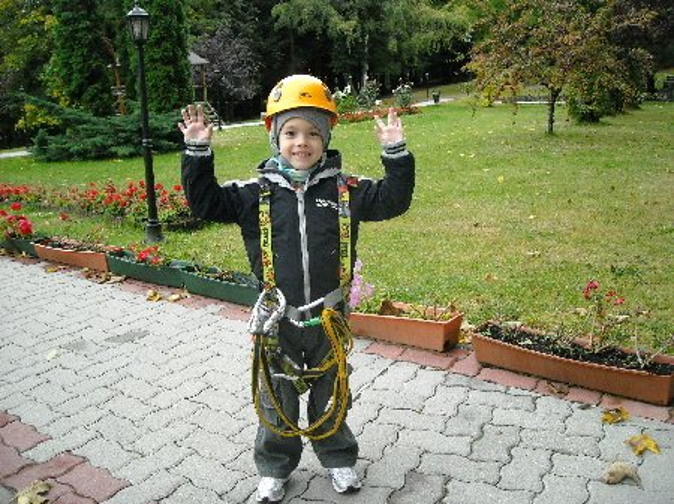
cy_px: 252
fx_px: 681
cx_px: 337
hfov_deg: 52.7
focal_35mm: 35
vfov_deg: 40.7
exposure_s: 1/192
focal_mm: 5.7
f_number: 2.8
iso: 455
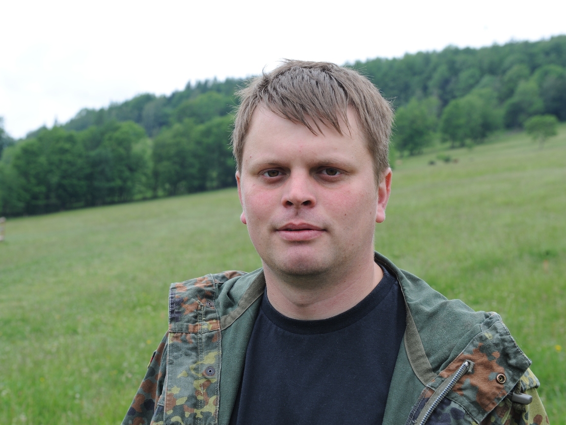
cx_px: 241
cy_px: 216
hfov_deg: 36.1
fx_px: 867
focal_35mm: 53
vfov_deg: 27.5
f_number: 7.1
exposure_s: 1/200
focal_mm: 48
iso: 200
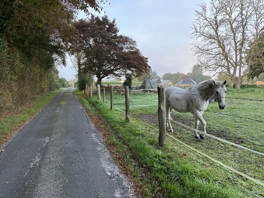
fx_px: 183
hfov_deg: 71.6
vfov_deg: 56.8
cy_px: 99
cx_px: 132
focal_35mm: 24
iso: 64
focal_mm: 6.86
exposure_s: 1/233
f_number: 1.78
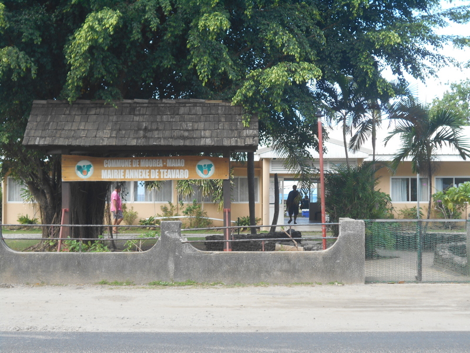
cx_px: 235
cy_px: 176
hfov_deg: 33.2
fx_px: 787
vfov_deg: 25.2
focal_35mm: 58
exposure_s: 1/100
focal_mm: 10
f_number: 4.9
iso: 80
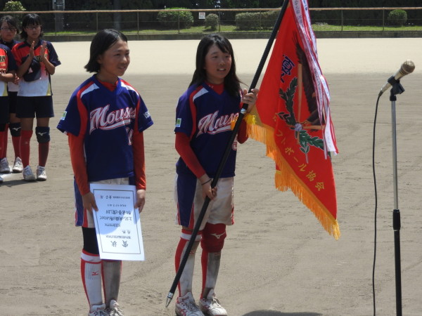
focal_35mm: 125
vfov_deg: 11.9
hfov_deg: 15.8
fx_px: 1524
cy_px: 158
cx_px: 211
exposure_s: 1/500
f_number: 5
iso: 100
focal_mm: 22.4
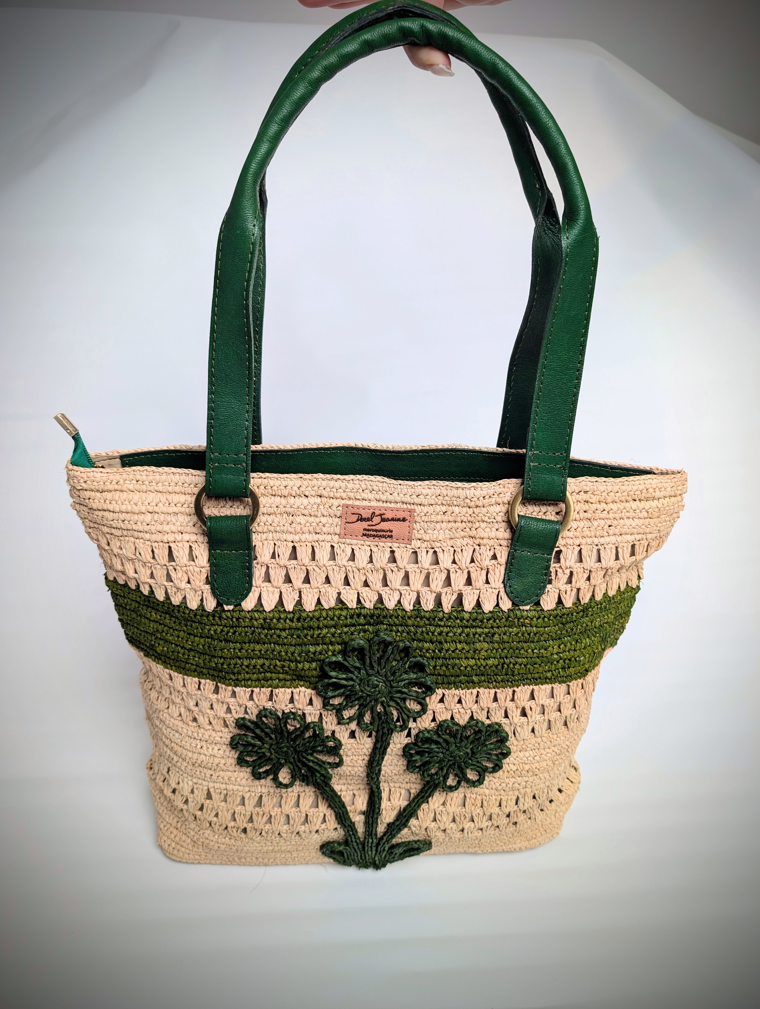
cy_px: 504
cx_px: 380
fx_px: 701
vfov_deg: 71.5
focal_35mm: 24
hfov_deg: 56.9
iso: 45
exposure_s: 1/23.8
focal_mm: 6.9
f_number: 1.68
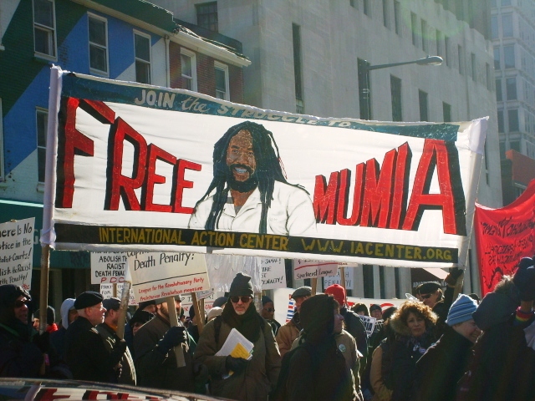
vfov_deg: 18.2
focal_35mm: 81
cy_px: 200
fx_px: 1252
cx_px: 268
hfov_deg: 24.1
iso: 50
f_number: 4.2
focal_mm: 13.7
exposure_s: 1/500
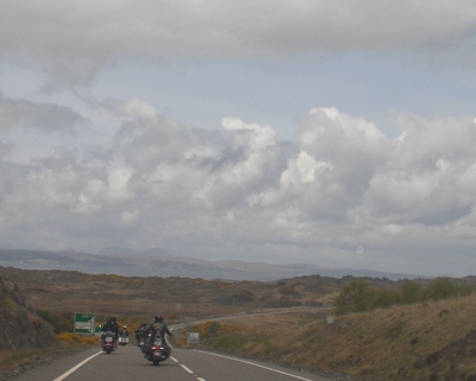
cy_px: 245
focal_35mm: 74
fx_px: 1043
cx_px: 220
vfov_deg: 20.7
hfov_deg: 25.7
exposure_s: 1/500
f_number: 4.4
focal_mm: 6.3
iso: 50
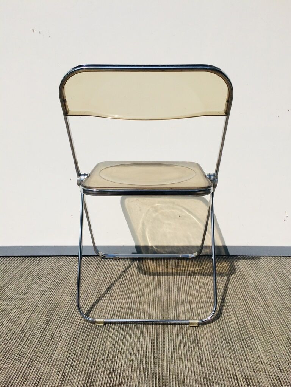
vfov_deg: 61.7
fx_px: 325
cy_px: 194
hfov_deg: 48.2
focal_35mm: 29
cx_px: 146
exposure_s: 1/5128
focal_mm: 4.15
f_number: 2.2
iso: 32
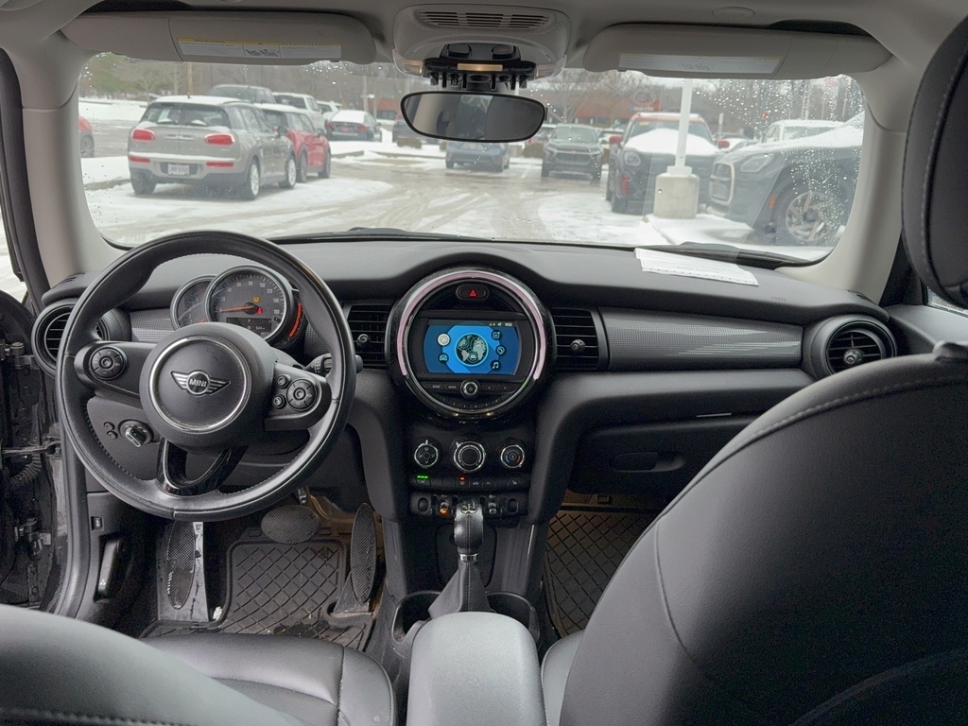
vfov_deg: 45.4
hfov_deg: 58.4
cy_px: 363
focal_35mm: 31
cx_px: 484
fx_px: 867
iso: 80
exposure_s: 1/127
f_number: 1.78
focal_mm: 6.76
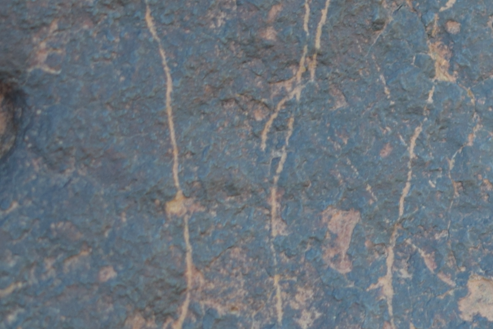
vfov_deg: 6.1
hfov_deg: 8.8
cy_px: 288
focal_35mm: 226
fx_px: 3095
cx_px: 778
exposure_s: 1/160
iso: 200
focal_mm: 34
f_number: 4.5
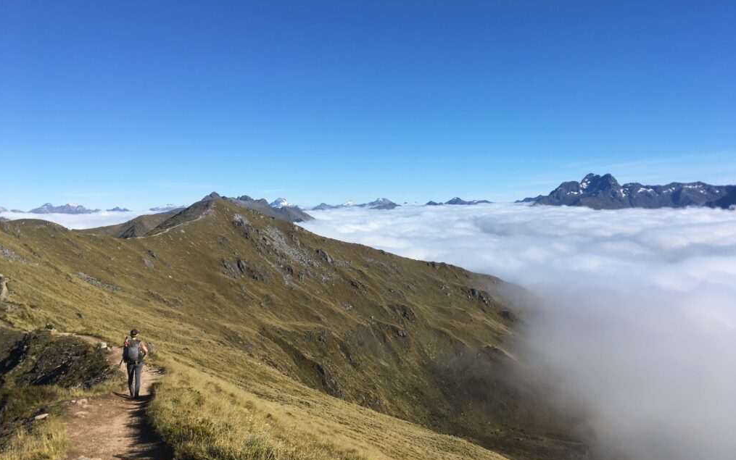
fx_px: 622
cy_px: 249
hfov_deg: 61.2
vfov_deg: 40.6
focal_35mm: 31
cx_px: 368
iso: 25
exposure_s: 1/2564
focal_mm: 4.15
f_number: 2.2
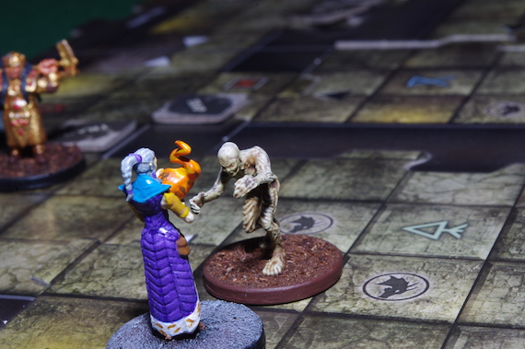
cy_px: 189
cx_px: 246
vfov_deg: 14.8
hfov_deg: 22.2
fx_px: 1340
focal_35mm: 92
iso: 200
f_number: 18
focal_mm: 55
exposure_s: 1/40
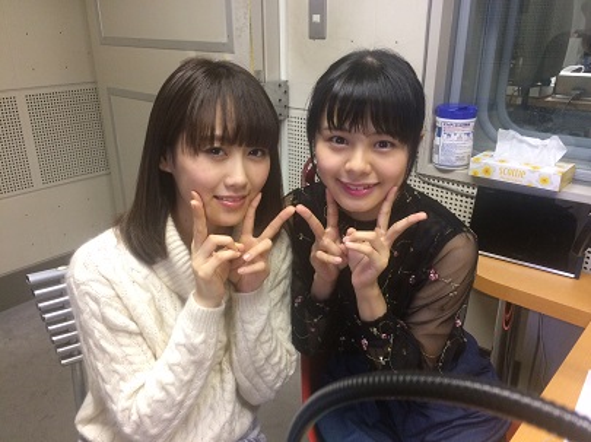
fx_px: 495
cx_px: 296
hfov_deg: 61.7
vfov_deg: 48.2
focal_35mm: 29
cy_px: 221
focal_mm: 4.15
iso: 160
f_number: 2.2
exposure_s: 1/30
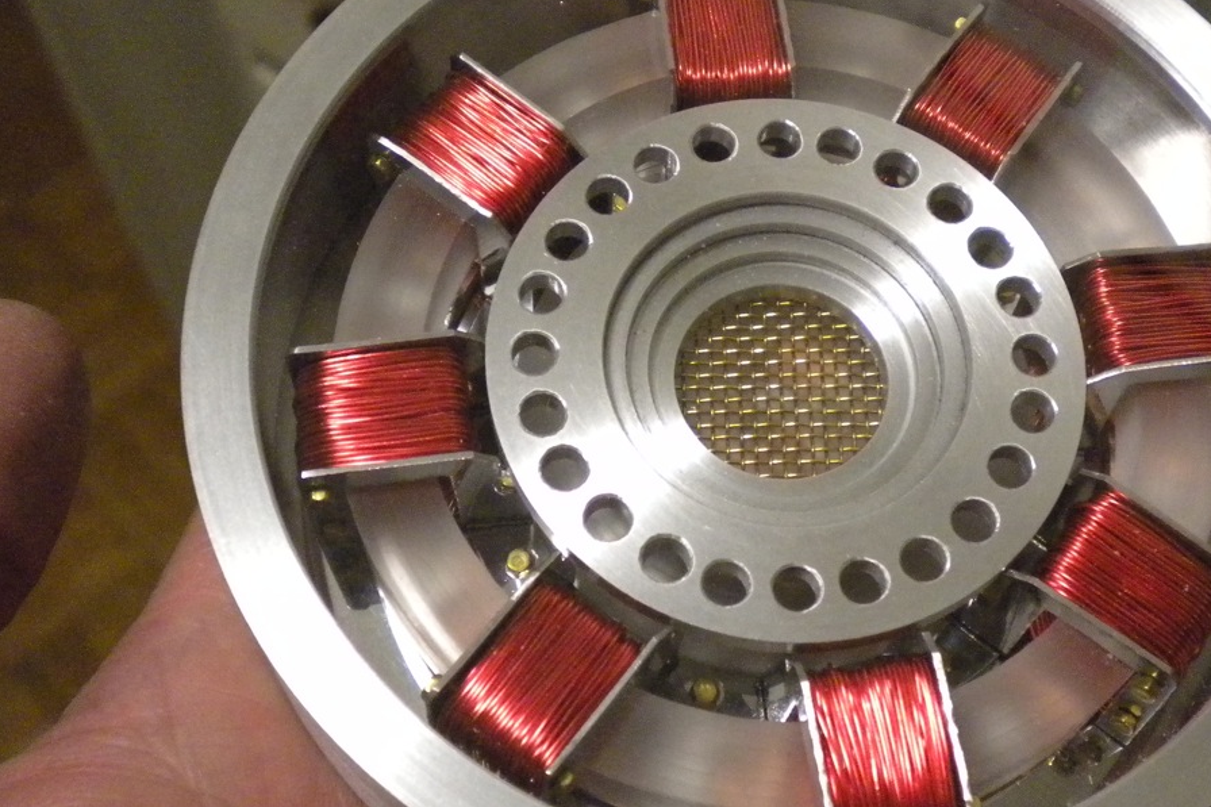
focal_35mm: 52
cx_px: 706
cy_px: 419
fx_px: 1749
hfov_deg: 38.1
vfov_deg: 26.0
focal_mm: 6.3
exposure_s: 1/58
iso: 800
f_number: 3.1
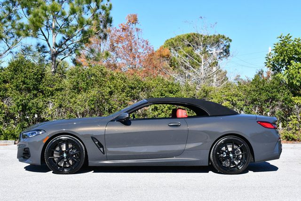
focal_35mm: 60
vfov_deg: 22.7
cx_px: 150
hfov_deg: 33.4
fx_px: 502
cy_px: 100
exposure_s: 1/250
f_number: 8
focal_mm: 30
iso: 110
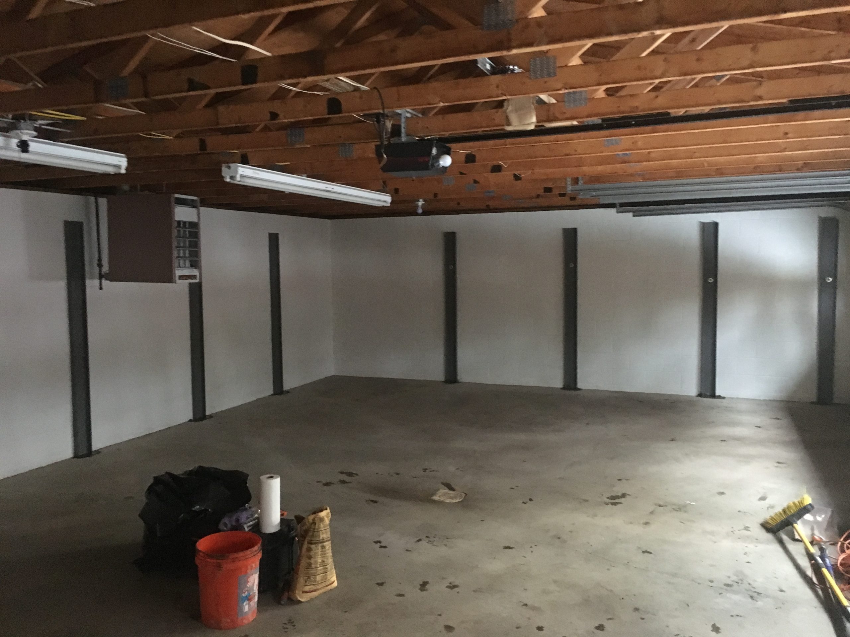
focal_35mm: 29
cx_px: 425
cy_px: 318
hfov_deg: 61.7
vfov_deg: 48.2
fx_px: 712
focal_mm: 4.15
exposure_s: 1/15
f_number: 2.2
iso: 320
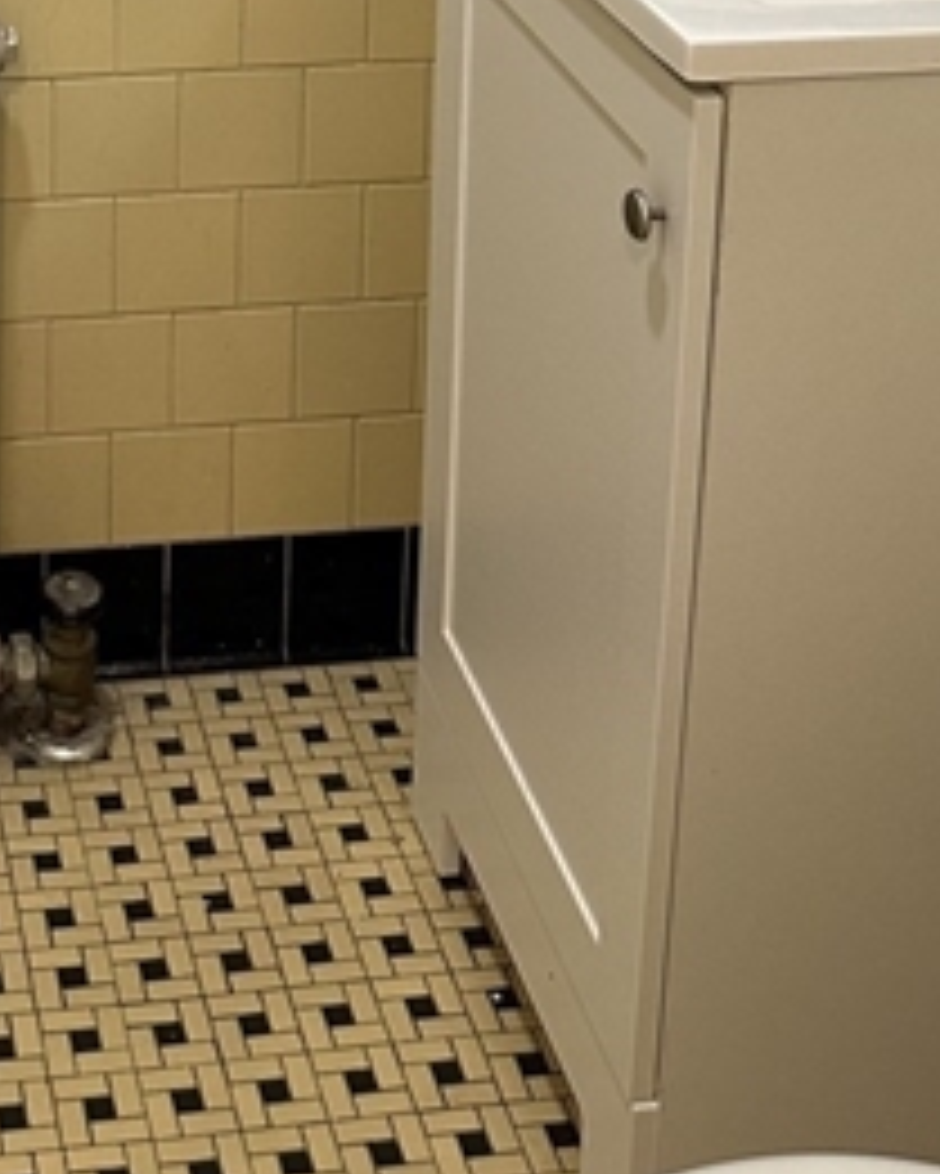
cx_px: 18
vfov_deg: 24.3
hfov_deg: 21.5
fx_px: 2398
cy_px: -328
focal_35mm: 69
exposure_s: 1/60
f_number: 1.78
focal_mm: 6.86
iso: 200
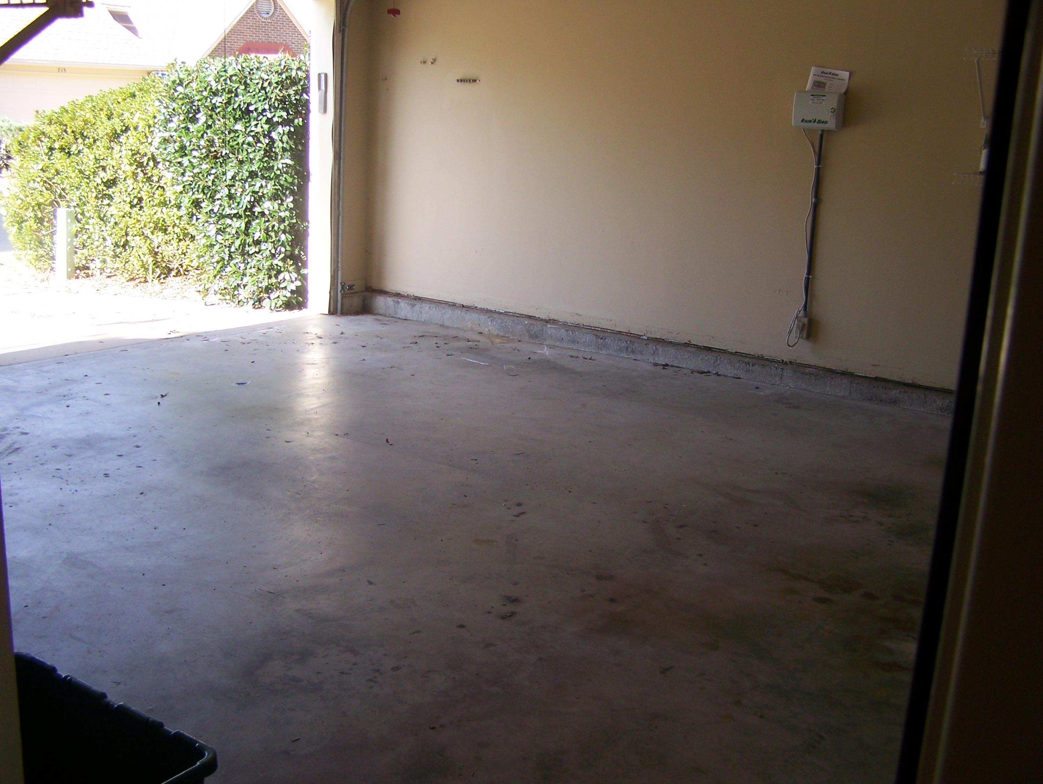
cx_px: 522
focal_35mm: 38
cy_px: 392
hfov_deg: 48.9
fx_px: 1146
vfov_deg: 37.8
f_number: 2.8
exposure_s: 1/160
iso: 80
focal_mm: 6.3
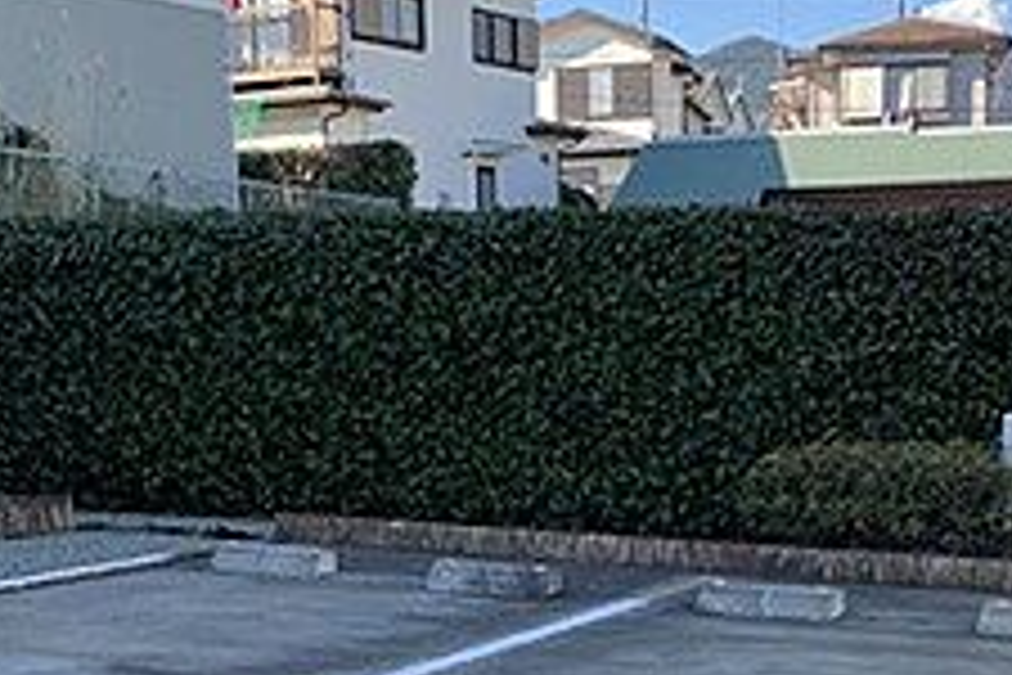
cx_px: 522
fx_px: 2024
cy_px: 734
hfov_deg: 28.1
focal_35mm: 72
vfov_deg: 18.3
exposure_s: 1/656
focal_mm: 4.25
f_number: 1.8
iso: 25
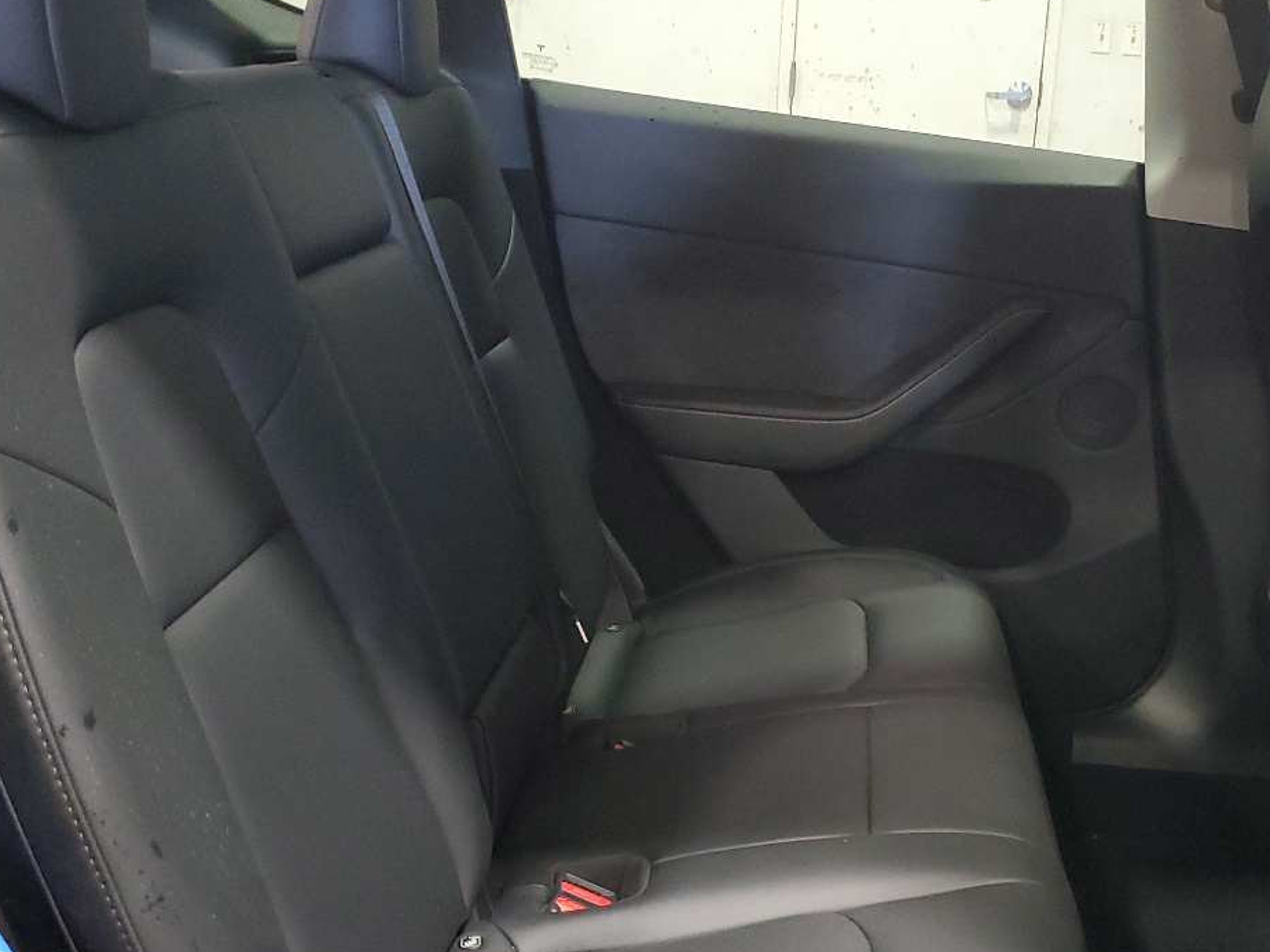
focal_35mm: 45
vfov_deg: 32.1
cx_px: 778
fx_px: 1651
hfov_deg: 41.8
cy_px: 584
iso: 301
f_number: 1.5
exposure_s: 1/20
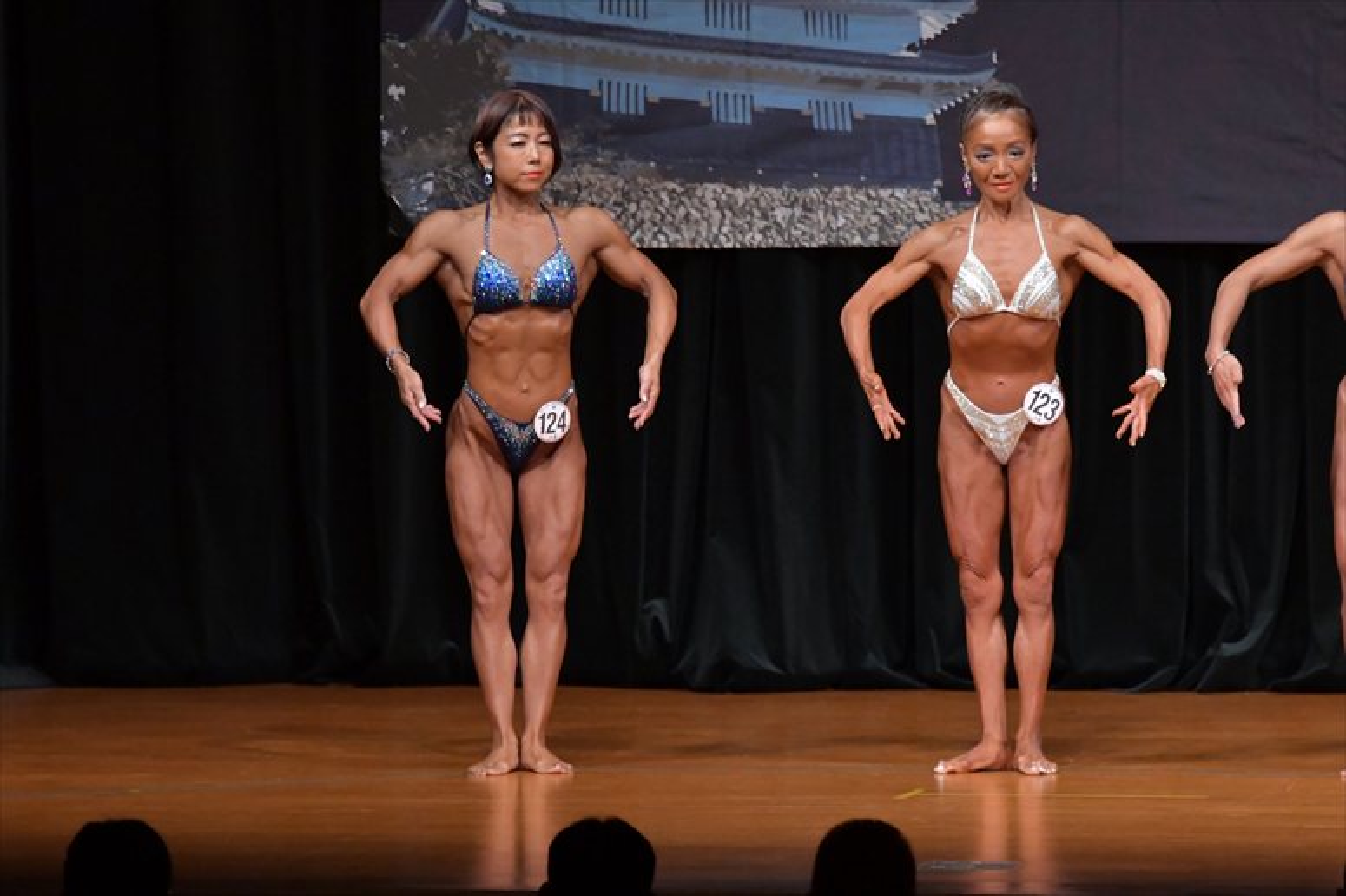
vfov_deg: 4.8
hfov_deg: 7.2
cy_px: 448
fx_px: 10651
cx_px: 673
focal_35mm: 285
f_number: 5.6
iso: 5000
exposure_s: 1/400
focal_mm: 190
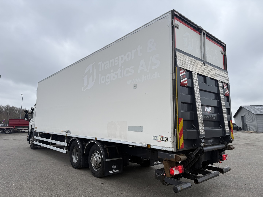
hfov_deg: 71.6
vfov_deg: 56.8
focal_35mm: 24
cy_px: 98
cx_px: 132
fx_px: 182
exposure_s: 1/722
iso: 80
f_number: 1.78
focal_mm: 6.76
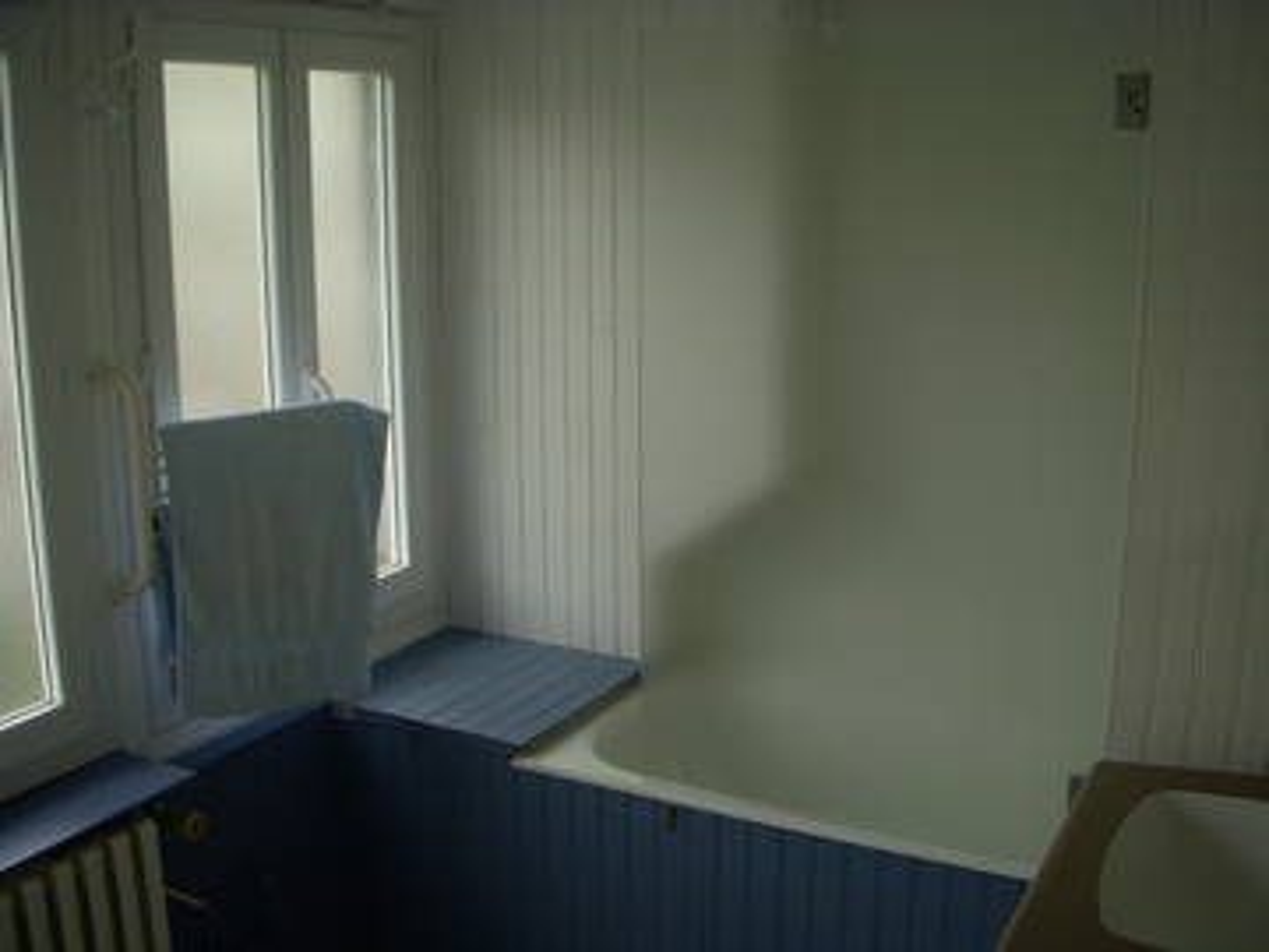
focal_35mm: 38
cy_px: 476
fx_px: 1393
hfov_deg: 49.0
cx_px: 634
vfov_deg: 37.7
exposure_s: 1/125
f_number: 3.3
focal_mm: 6.3
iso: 100
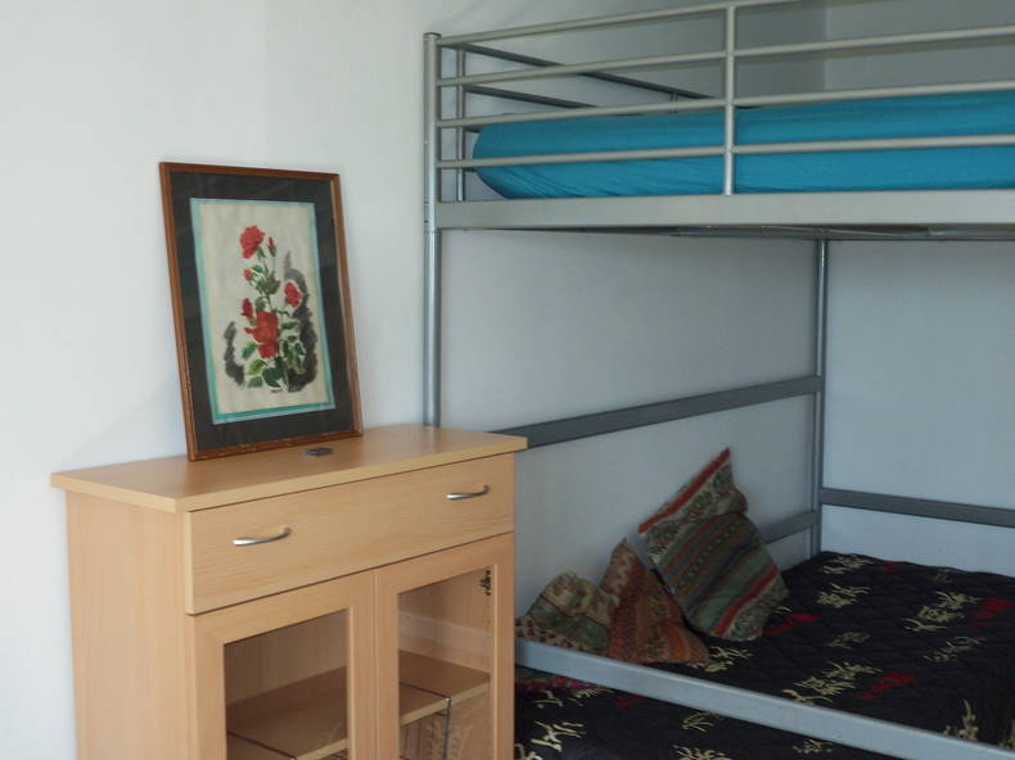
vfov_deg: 34.3
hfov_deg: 44.8
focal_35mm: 42
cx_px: 508
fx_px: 1231
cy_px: 380
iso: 100
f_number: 3.2
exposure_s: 1/40
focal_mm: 7.1
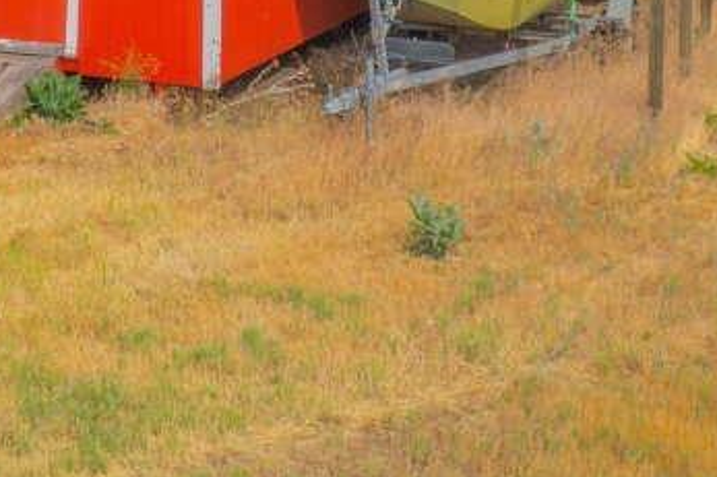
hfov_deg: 28.3
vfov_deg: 17.3
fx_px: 1413
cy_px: -233
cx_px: 240
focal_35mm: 71
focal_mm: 8.38
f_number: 2.8
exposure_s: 1/90
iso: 110
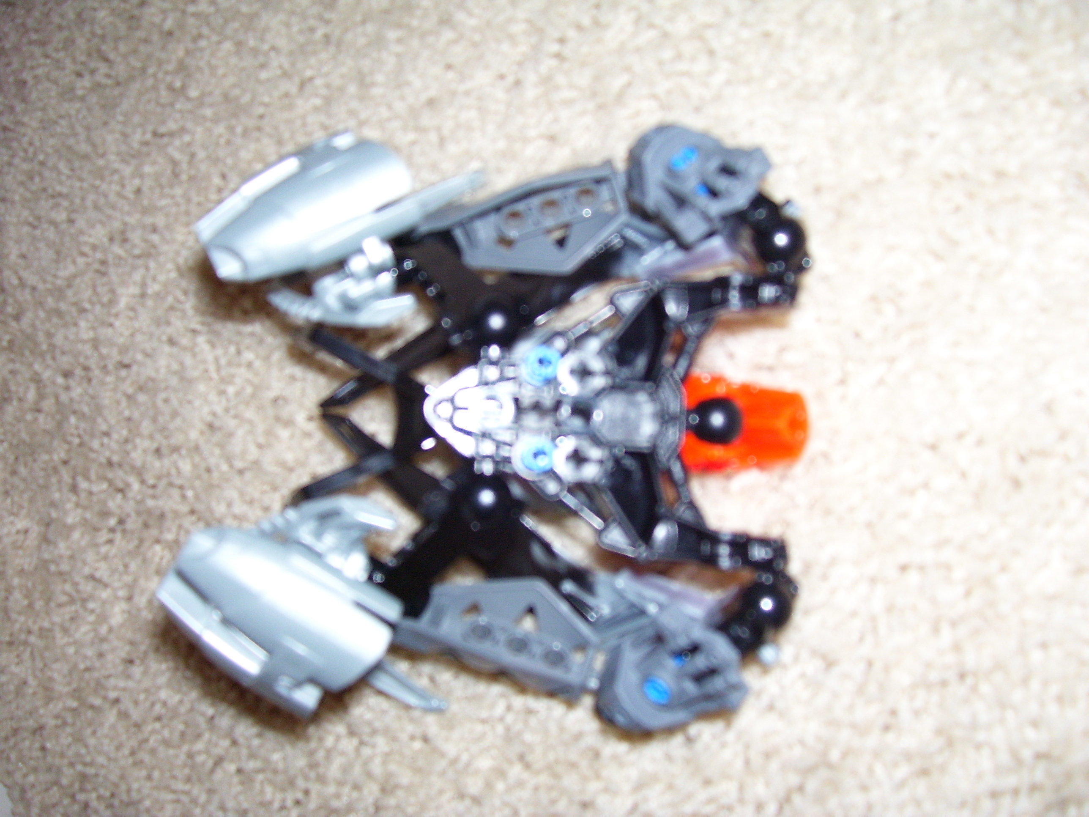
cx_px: 544
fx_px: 1070
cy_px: 408
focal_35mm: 34
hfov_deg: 54.0
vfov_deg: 41.8
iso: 125
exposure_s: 1/60
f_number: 2.7
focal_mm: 5.6
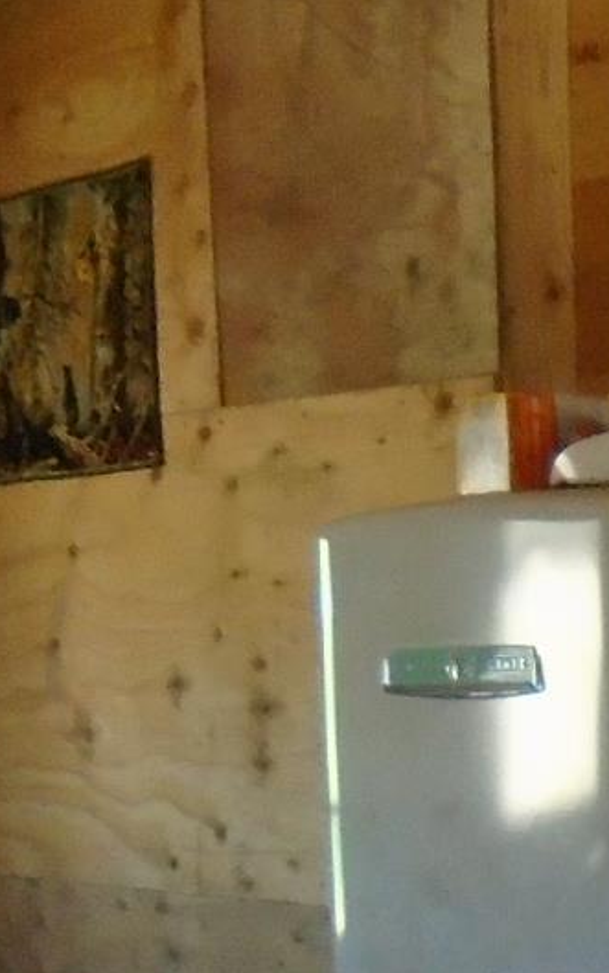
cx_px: 1097
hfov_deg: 9.3
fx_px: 3582
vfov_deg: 15.0
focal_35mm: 135
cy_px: 1105
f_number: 3.2
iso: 320
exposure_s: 1/50
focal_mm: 4.6
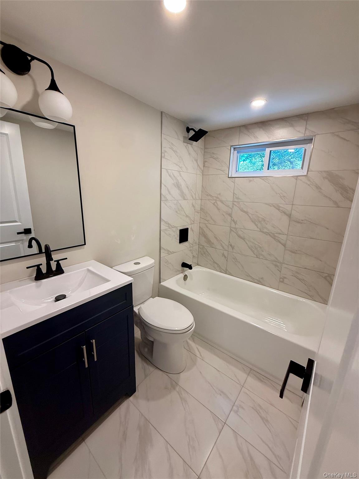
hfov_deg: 85.7
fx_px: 194
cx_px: 180
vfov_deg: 102.1
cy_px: 240
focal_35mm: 14
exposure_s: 1/120
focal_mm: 2.22
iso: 160
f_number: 2.2
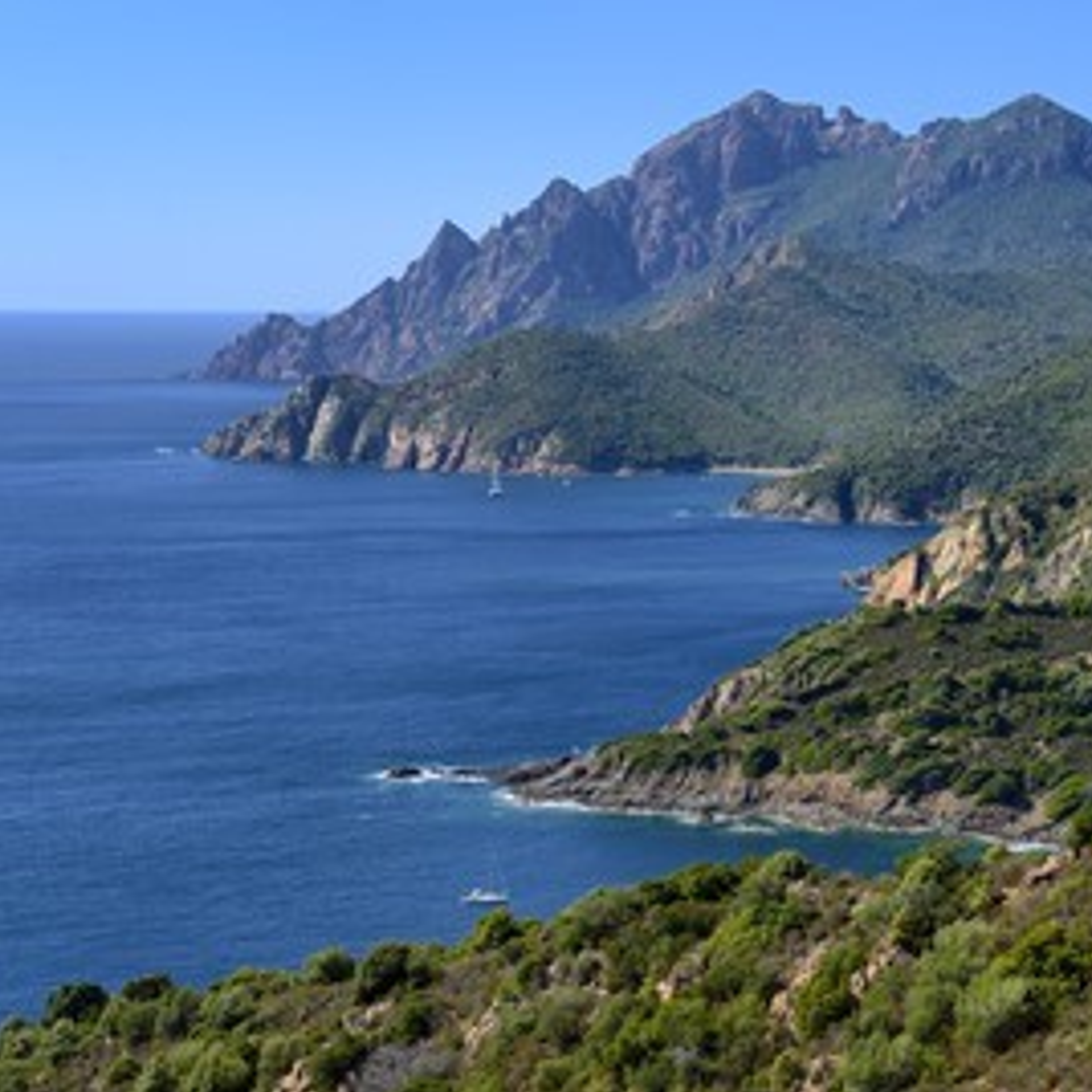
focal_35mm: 80
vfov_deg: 21.7
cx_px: 782
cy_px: 530
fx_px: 2855
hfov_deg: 21.5
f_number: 8
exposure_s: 1/500
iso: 200
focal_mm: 60
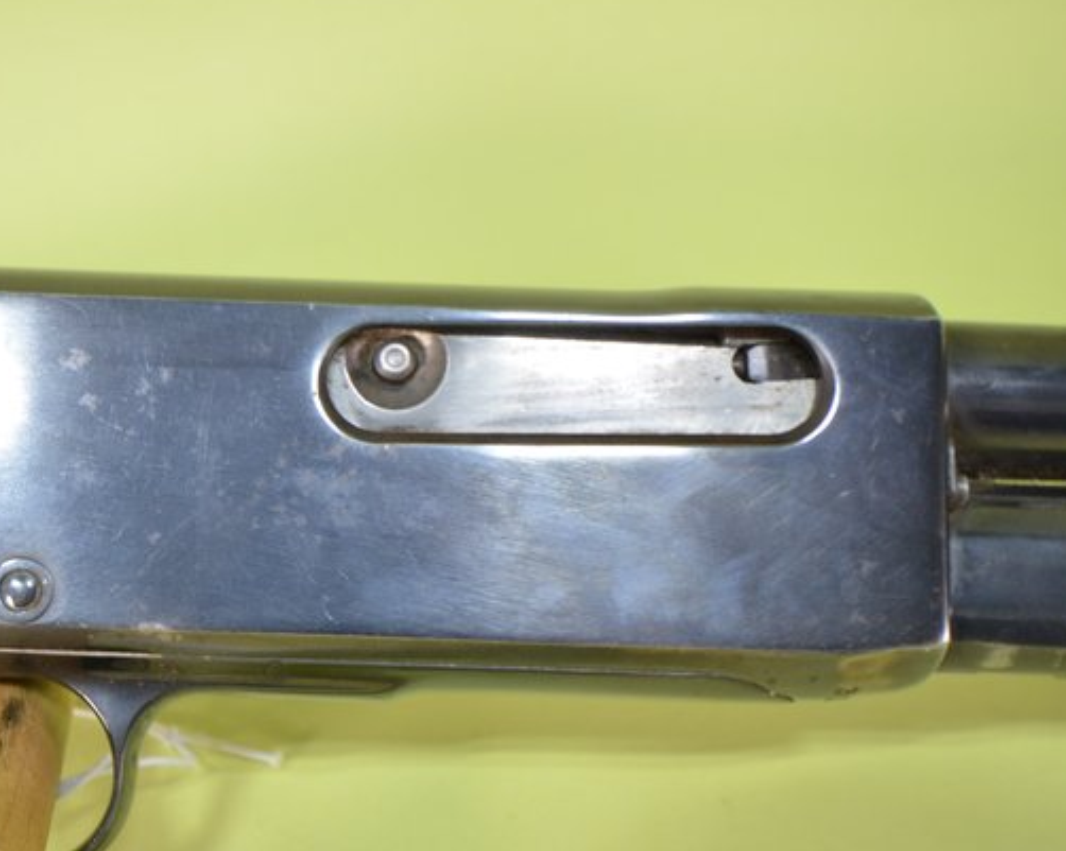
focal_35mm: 48
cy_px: 438
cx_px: 325
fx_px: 1513
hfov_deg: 38.2
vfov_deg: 31.4
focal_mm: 24
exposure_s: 1/125
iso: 800
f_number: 6.3
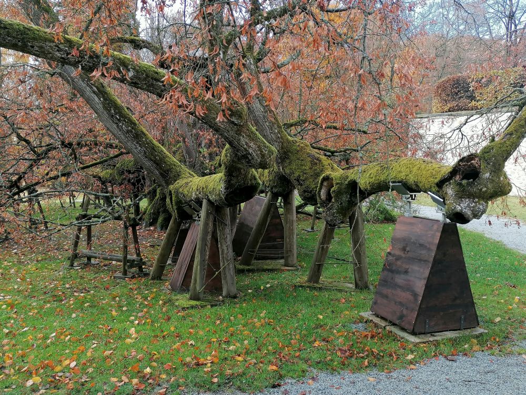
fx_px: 517
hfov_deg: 54.0
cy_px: 198
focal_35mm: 34
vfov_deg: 41.8
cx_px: 263
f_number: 1.8
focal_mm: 4.75
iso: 50
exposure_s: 1/143
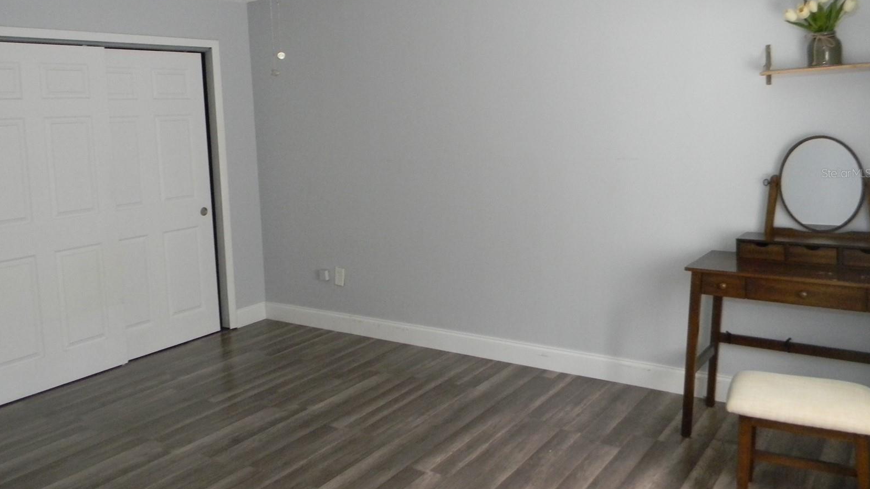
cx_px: 432
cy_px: 173
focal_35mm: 31
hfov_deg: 62.6
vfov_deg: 37.5
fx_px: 715
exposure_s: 1/30.6
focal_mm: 5
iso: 400
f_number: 3.5
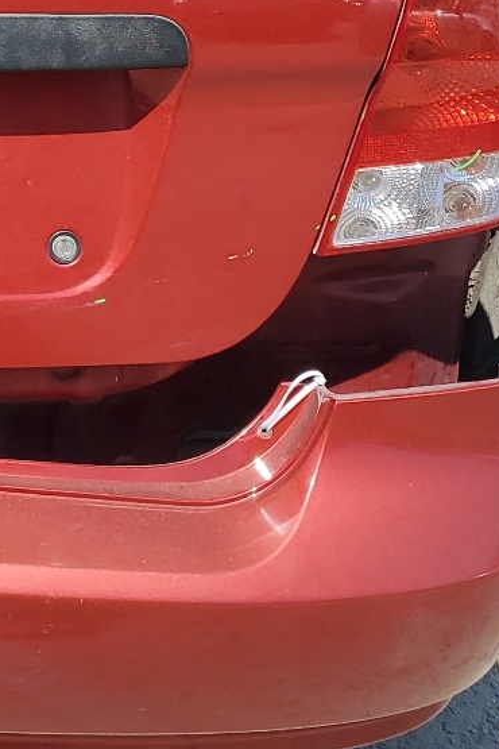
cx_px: -218
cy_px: 70
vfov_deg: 25.2
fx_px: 1622
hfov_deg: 16.2
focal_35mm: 78
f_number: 1.5
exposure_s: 1/2500
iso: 50
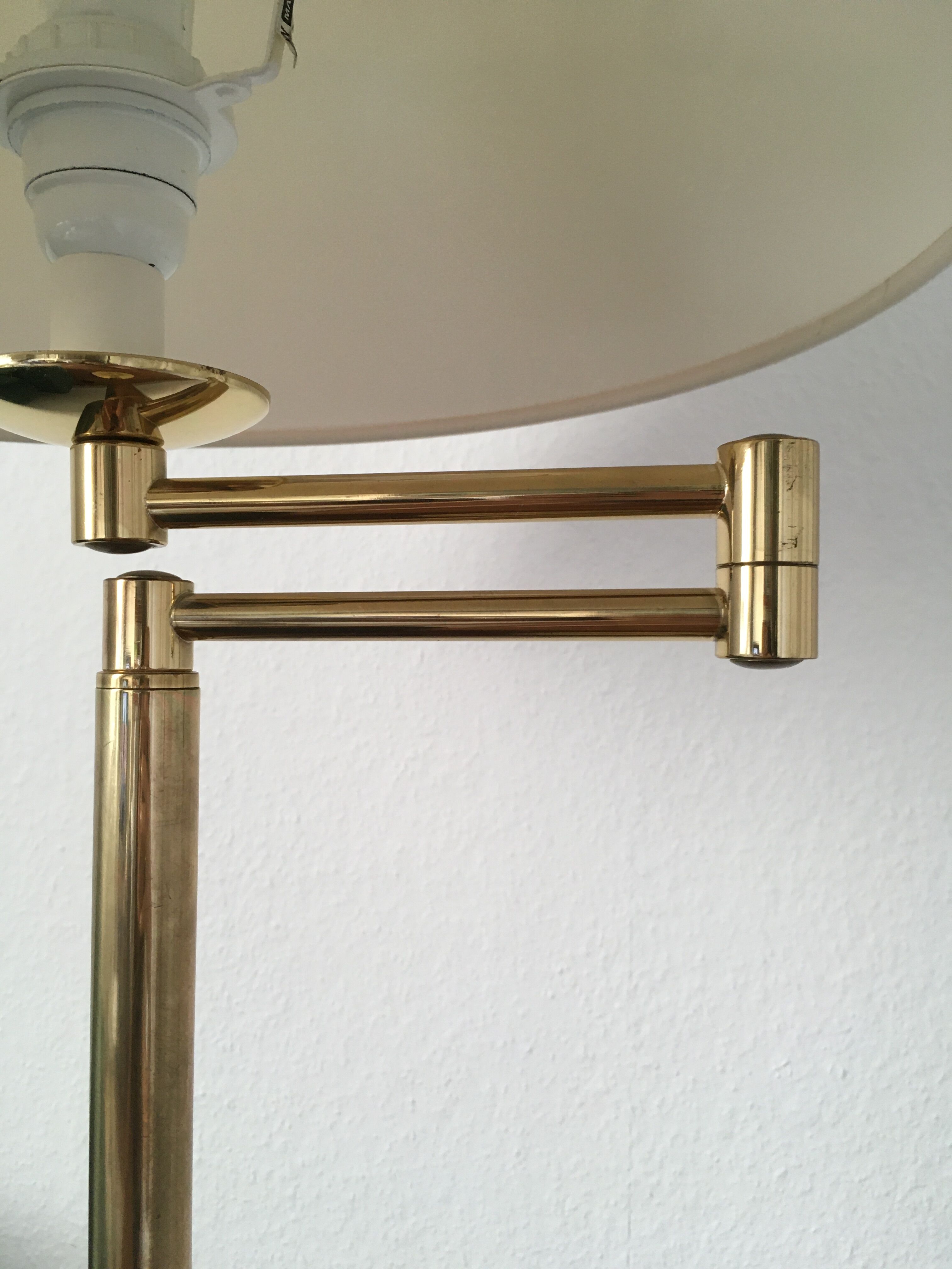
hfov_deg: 48.2
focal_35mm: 29
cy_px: 634
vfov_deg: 61.7
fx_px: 1063
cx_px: 476
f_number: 2.2
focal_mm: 4.15
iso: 125
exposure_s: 1/33
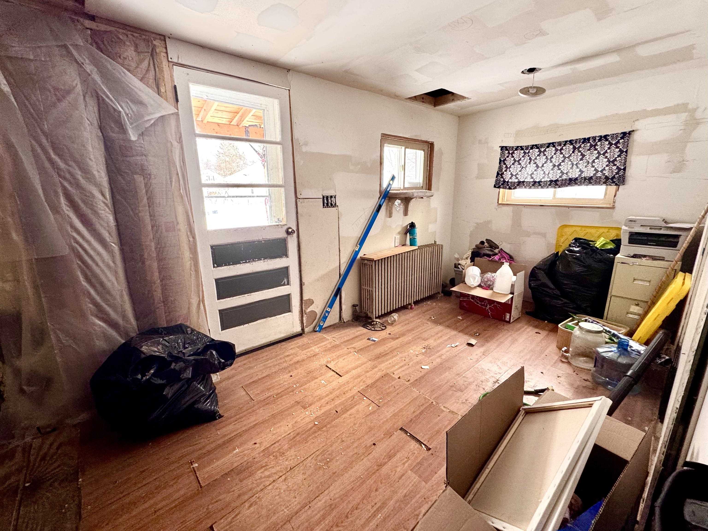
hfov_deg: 102.1
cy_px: 266
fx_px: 286
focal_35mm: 14
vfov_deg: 85.7
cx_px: 354
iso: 200
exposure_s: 1/99
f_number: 2.2
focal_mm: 2.22
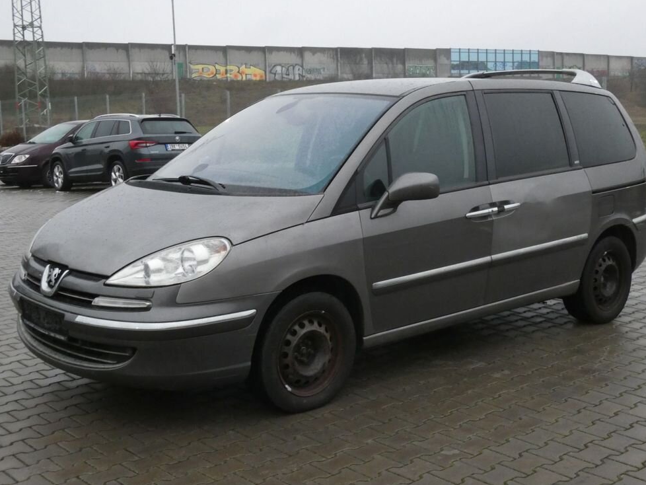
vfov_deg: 32.2
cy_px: 239
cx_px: 324
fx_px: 840
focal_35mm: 45
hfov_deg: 42.1
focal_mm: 7.8
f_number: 5.6
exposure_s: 1/80
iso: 640
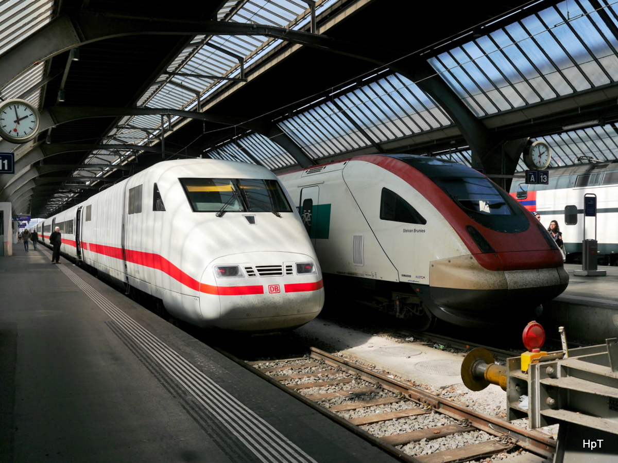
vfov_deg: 41.8
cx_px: 309
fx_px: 607
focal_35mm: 34
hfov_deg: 54.0
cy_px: 232
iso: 160
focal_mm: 17
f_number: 6.3
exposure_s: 1/320
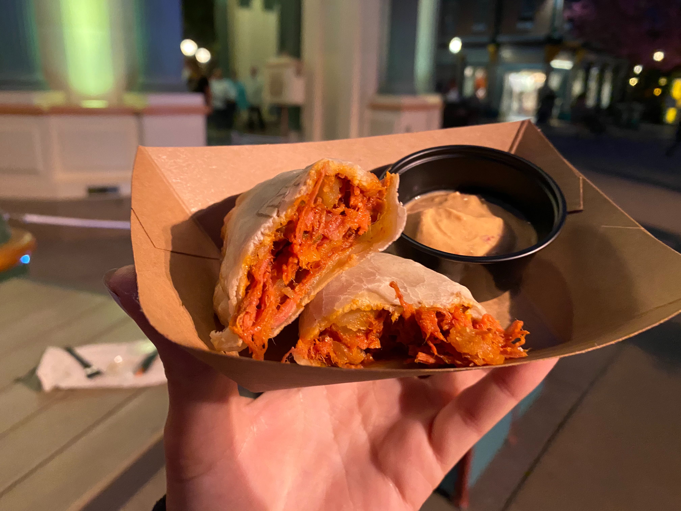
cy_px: 256
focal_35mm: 26
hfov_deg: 67.3
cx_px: 340
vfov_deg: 53.1
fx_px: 511
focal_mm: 4.25
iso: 640
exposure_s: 1/30
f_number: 1.8
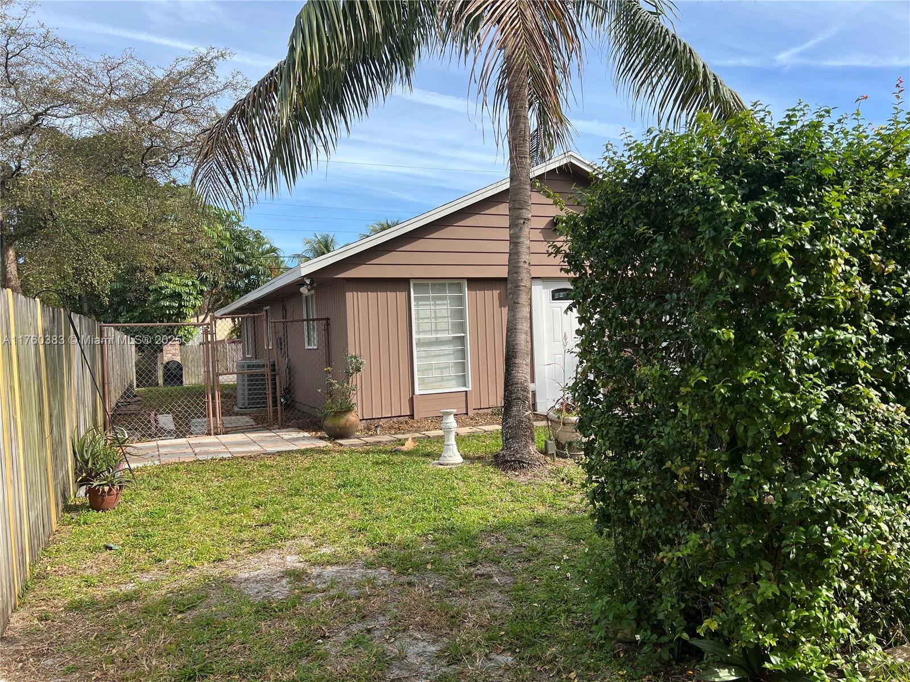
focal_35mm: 26
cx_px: 455
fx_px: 683
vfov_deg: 53.1
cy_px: 341
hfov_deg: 67.3
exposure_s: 1/2045
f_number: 1.5
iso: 50
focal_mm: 5.7
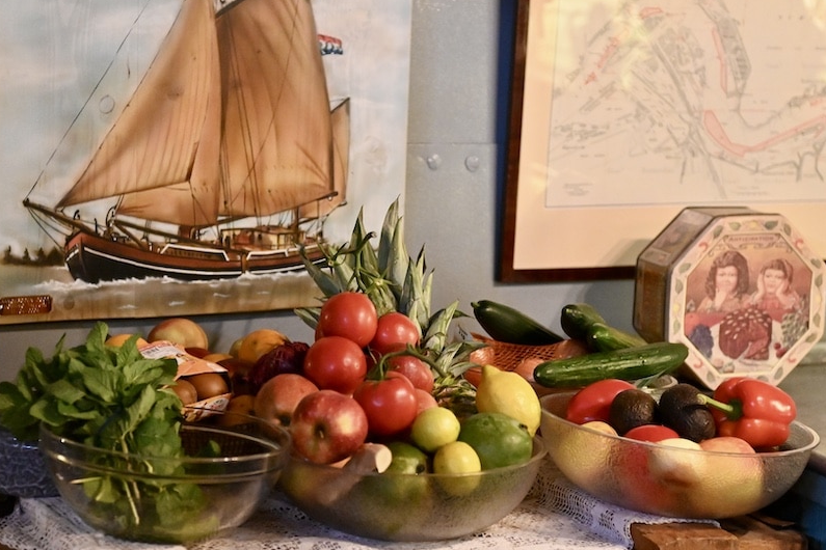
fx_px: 1950
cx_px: 404
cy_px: 307
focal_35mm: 85
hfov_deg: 23.9
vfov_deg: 16.1
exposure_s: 1/100
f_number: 2.8
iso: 9000
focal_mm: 66
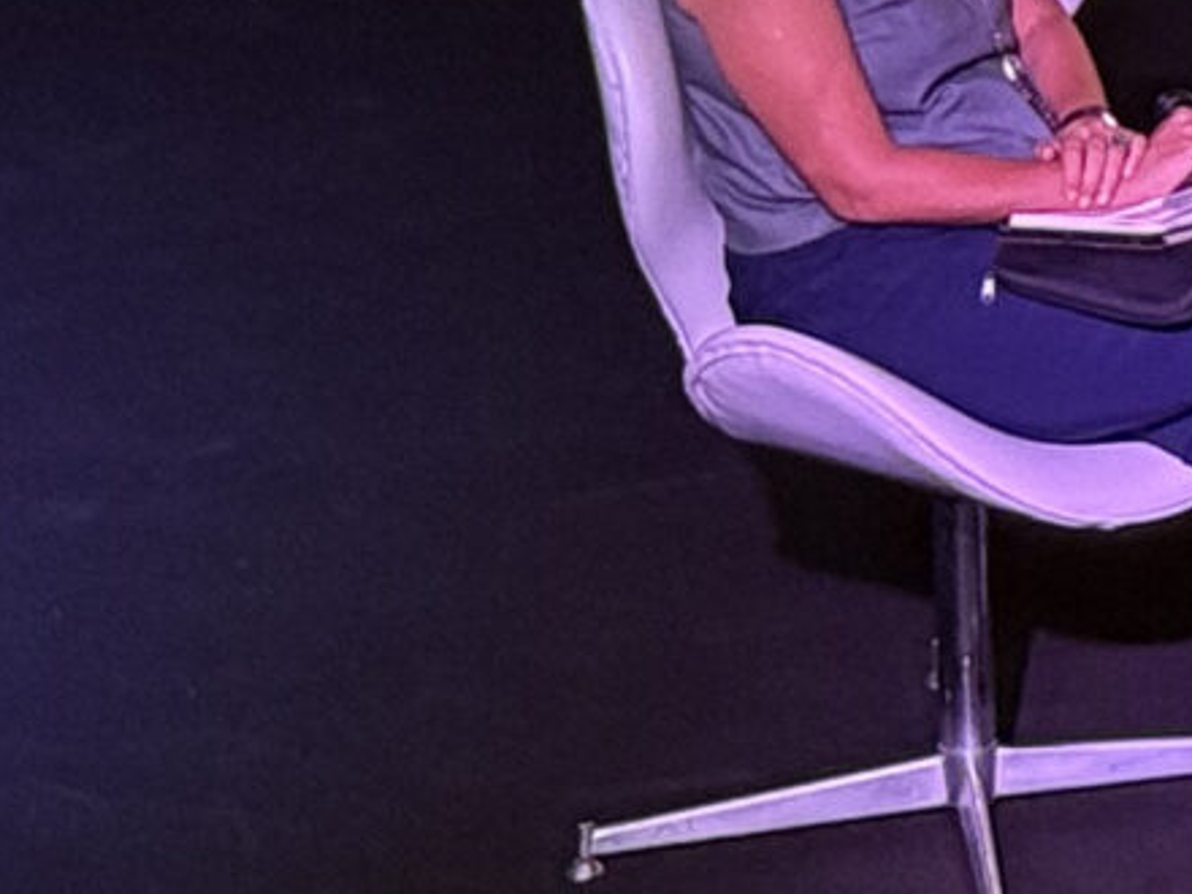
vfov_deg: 5.2
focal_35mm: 279
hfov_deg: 6.6
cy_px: -970
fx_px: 9607
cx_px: 3243
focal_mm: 6.76
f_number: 1.78
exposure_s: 1/60
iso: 200
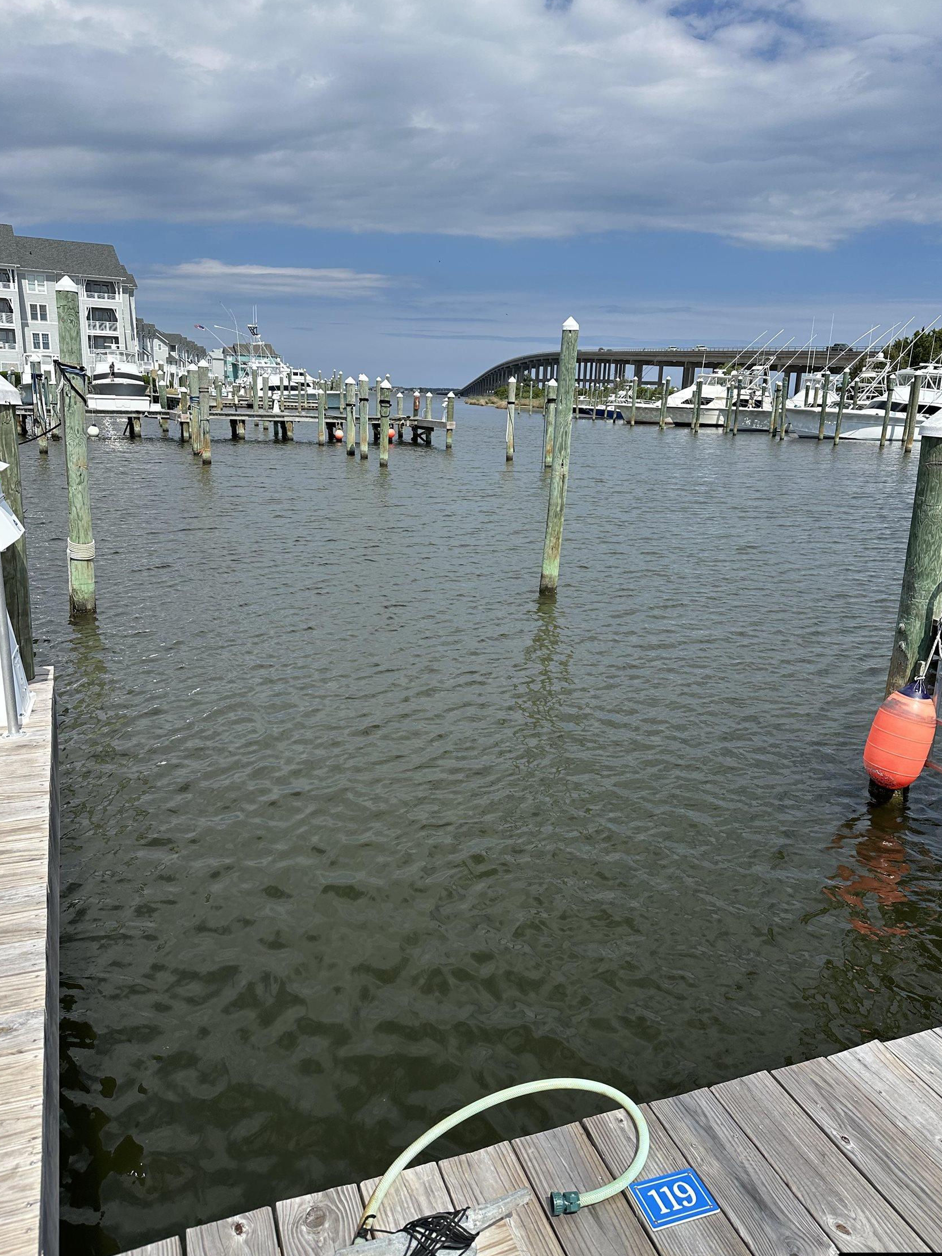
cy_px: 639
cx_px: 485
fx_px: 907
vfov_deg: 69.4
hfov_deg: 54.9
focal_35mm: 25
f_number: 1.78
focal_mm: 6.86
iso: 80
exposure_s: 1/5848
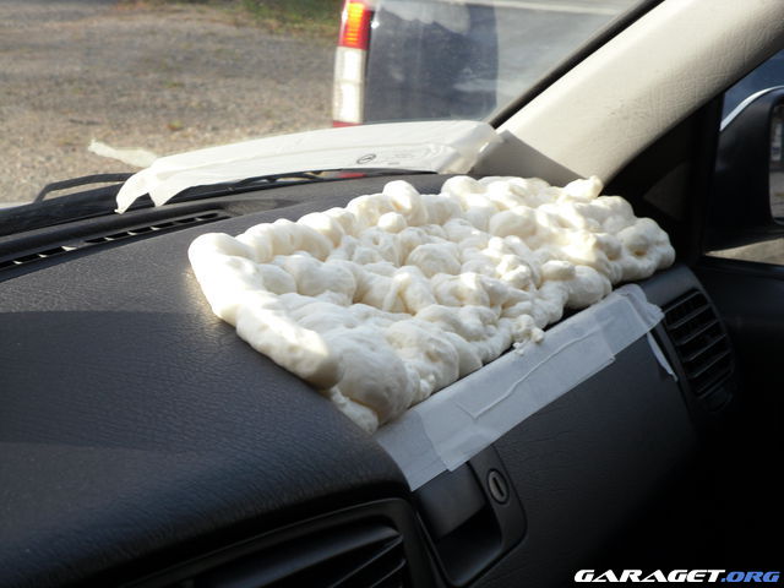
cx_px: 392
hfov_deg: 28.6
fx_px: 1540
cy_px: 294
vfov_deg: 21.6
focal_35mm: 68
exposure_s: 1/122
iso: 80
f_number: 4.3
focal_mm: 12.16
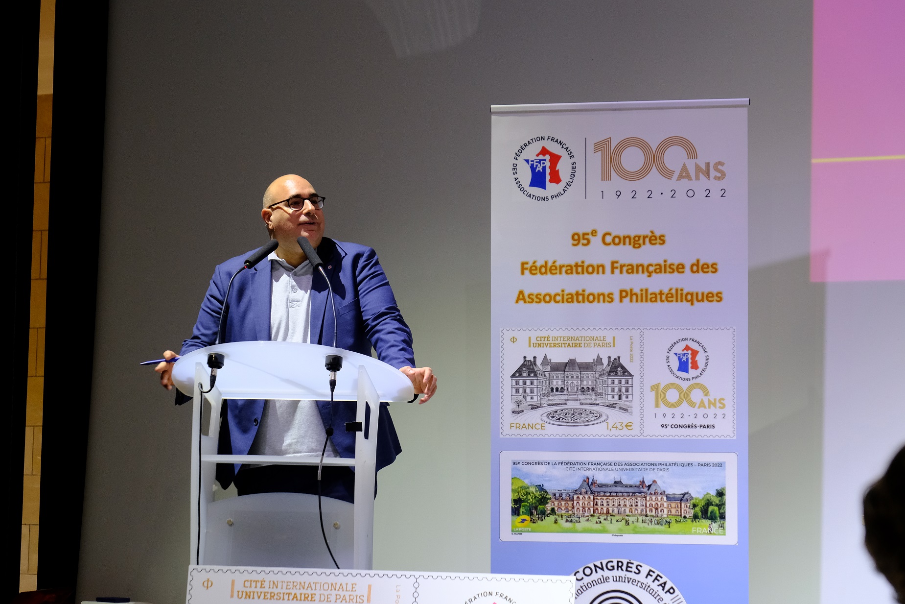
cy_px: 291
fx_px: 2665
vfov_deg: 12.9
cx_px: 453
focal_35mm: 106
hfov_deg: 19.3
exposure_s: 1/60
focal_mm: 66.2
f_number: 5.3
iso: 1600
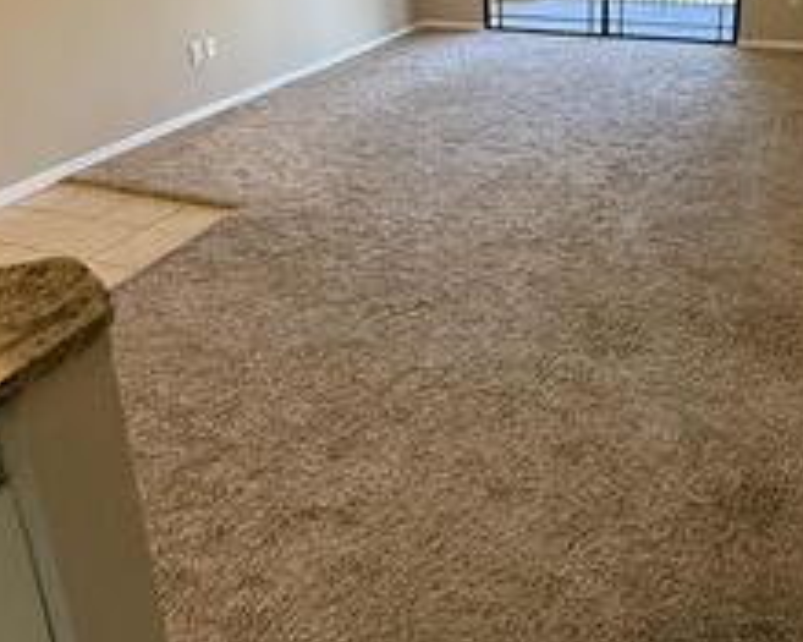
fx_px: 594
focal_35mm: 25
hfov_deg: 66.4
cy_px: 110
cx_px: 532
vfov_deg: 52.3
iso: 320
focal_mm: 2.22
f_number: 2.2
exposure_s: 1/60
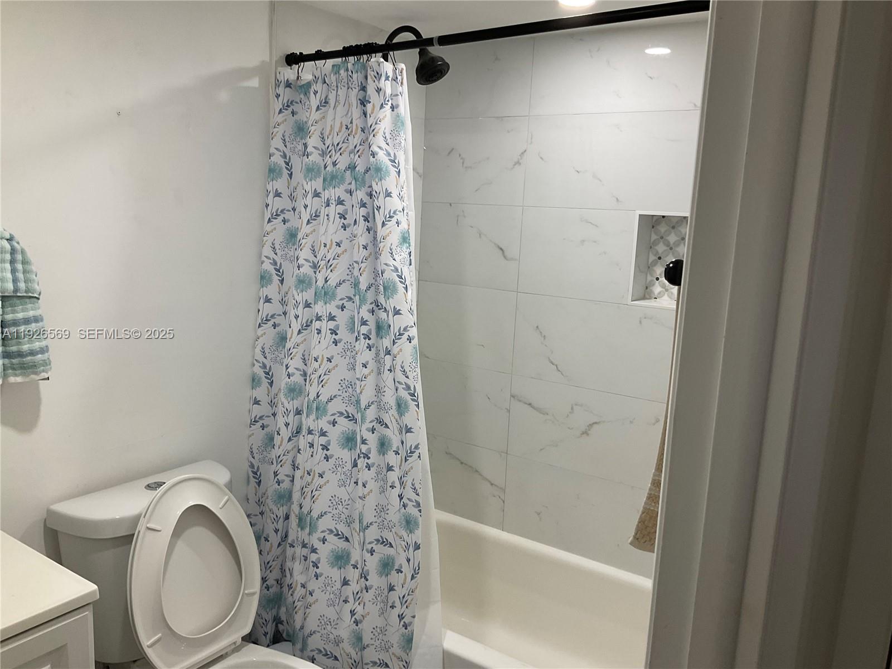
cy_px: 334
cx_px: 446
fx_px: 747
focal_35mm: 29
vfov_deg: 48.2
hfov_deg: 61.7
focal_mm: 3
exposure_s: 1/60
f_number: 1.8
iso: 40
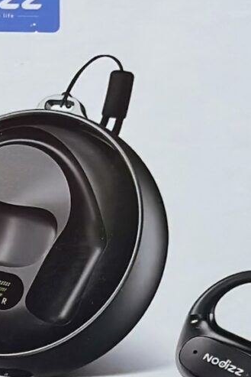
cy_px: 181
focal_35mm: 259
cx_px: 399
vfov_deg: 7.9
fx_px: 2707
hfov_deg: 5.3
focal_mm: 6.86
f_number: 1.78
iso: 80
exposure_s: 1/467
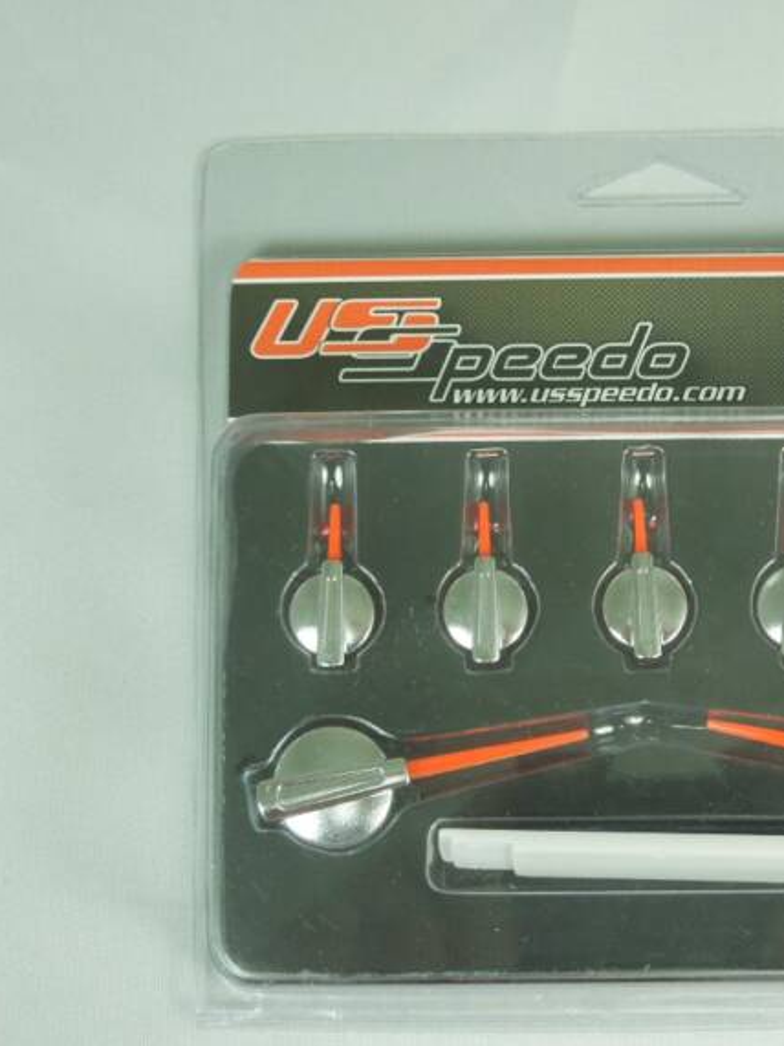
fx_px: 2477
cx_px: 650
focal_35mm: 82
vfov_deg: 23.8
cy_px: 522
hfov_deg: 17.8
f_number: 4.3
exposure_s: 1/50
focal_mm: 11
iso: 125
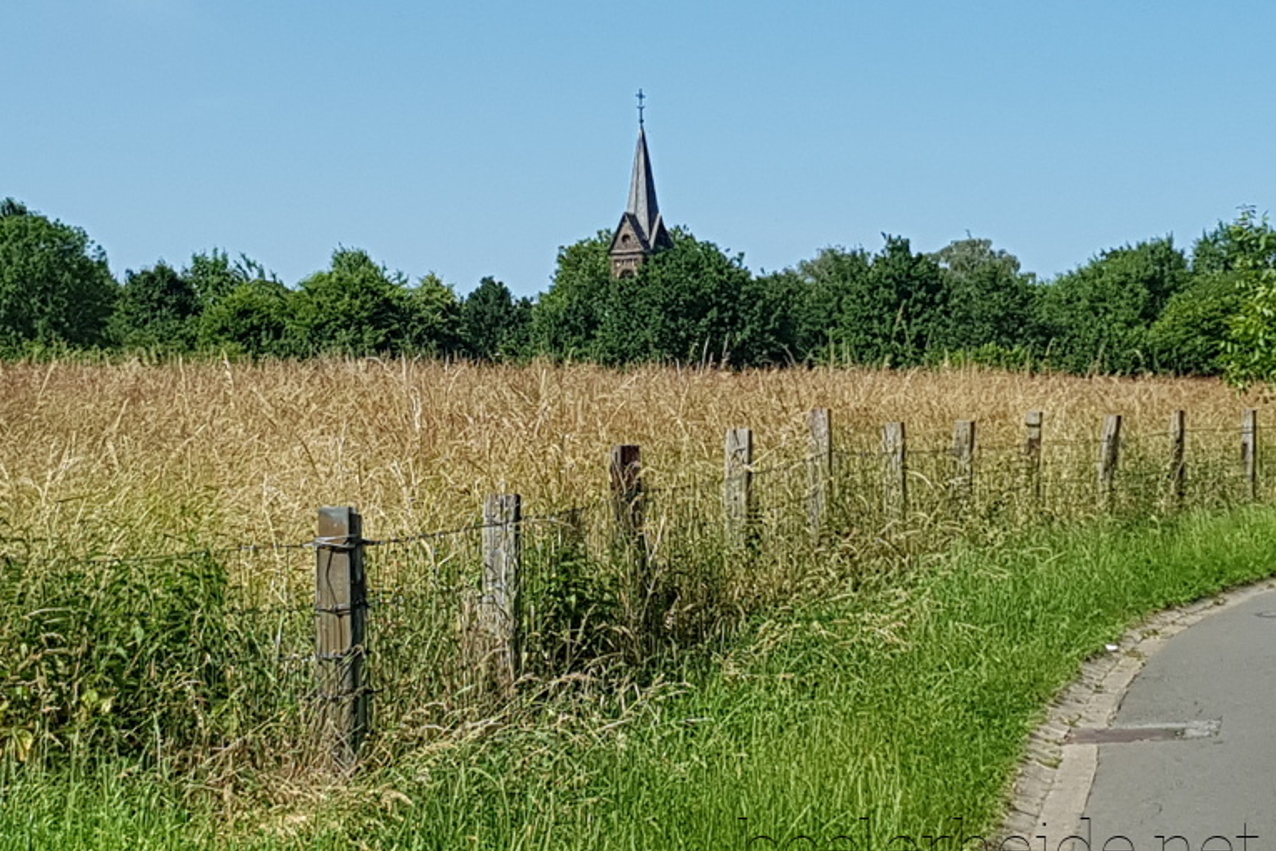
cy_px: 434
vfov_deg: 46.4
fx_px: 992
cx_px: 637
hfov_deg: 65.5
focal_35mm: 28
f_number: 1.7
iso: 40
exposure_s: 1/2040
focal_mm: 4.2
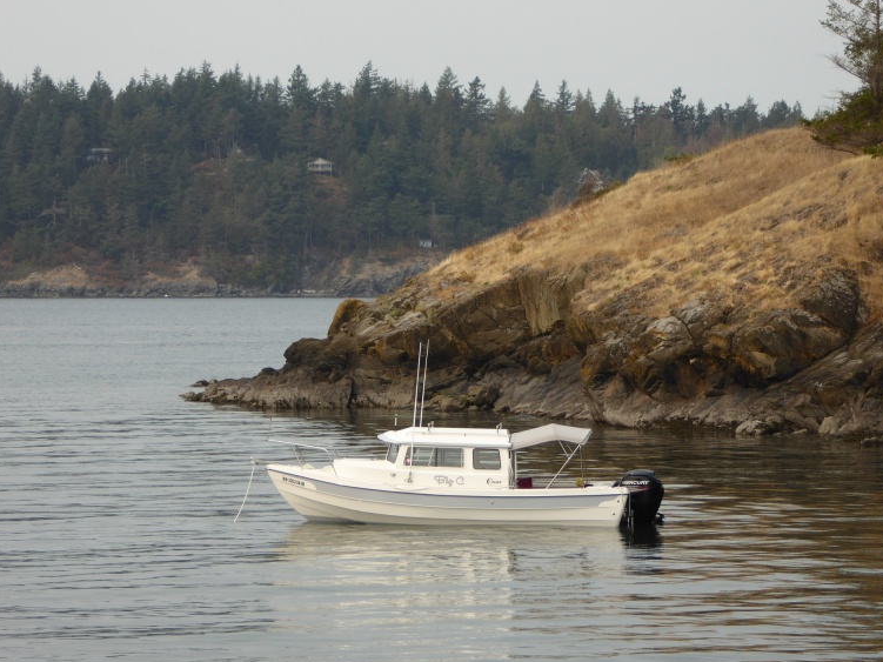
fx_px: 4565
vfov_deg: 8.3
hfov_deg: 11.0
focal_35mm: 179
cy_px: 341
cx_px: 429
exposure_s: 1/320
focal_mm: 27.1
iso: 100
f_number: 5.4
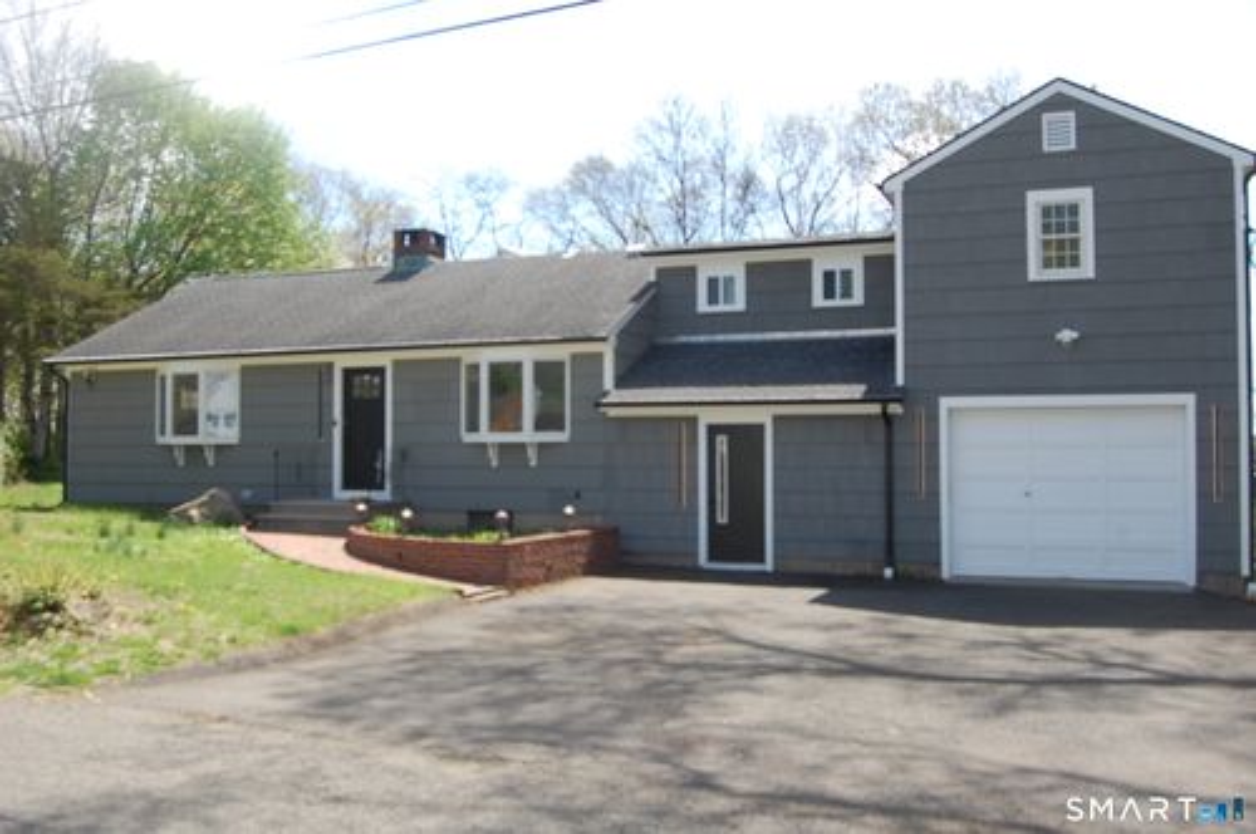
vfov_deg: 38.3
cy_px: 417
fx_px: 1202
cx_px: 628
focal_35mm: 34
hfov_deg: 55.2
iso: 200
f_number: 8
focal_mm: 23
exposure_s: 1/250
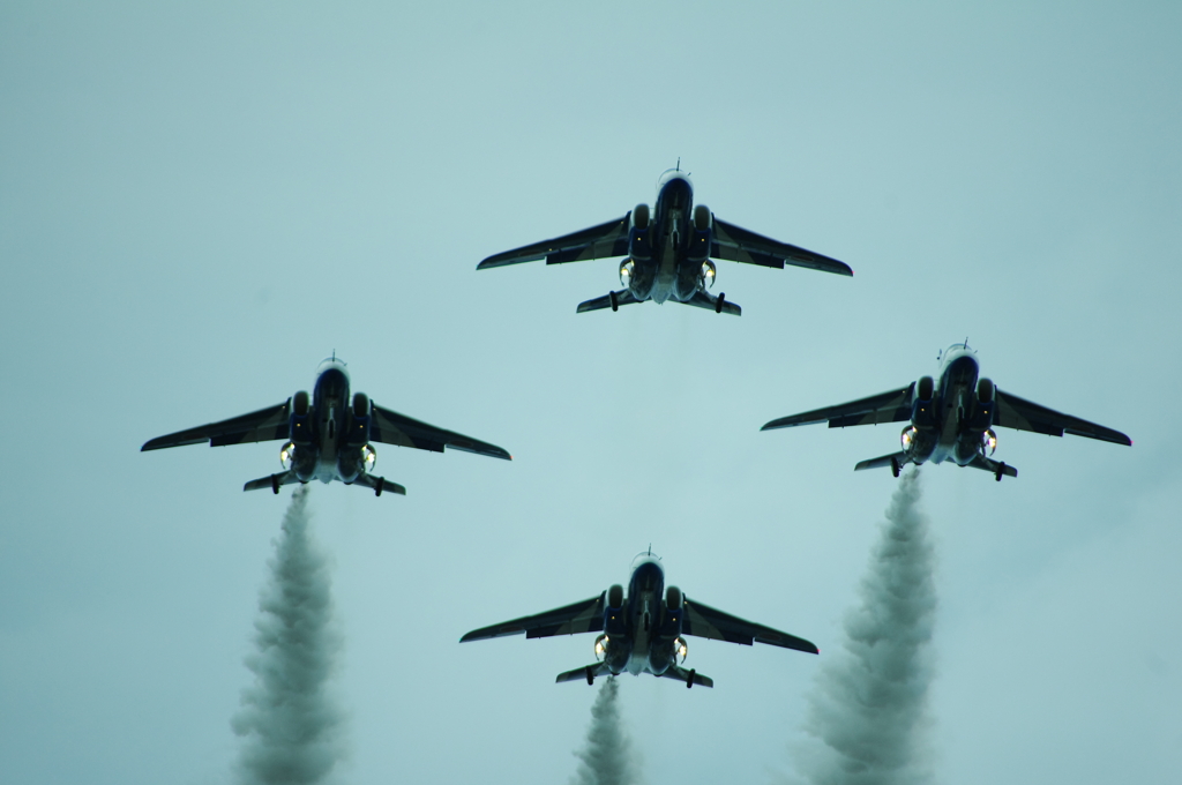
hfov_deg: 4.6
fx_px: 14756
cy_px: 392
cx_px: 591
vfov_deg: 3.0
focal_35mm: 450
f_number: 5.8
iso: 800
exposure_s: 1/3200
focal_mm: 300
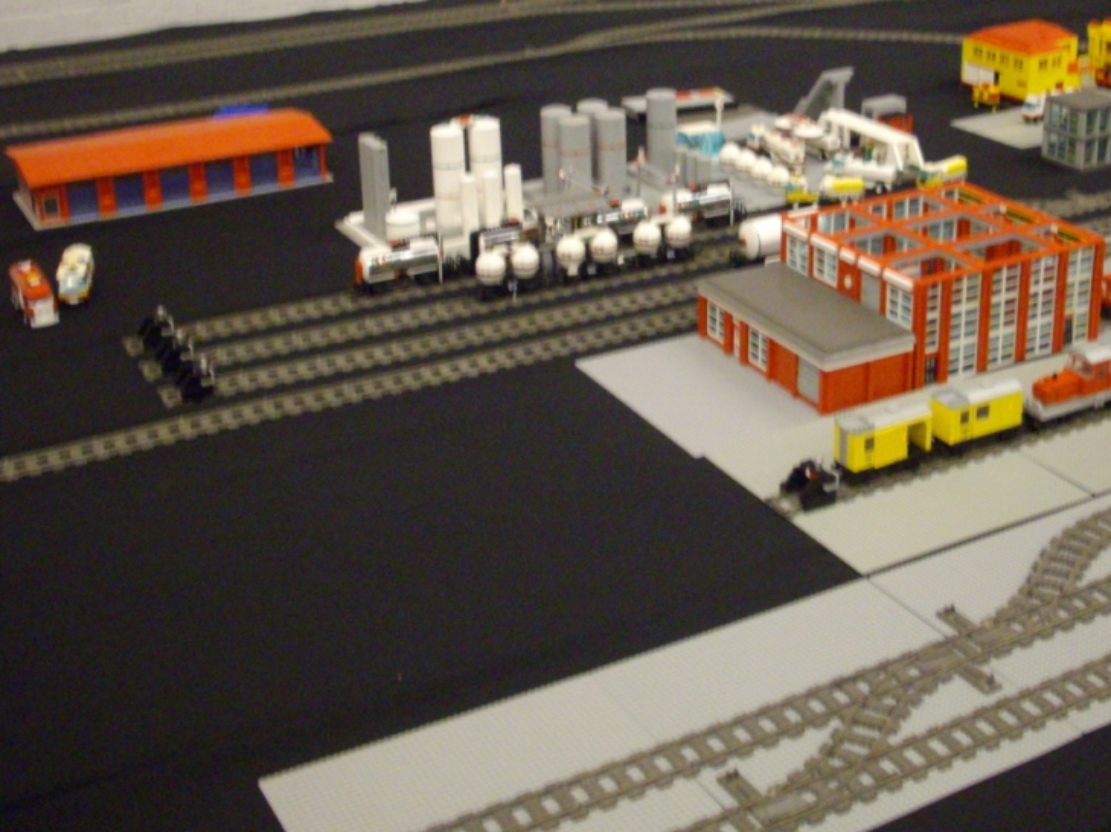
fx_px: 1668
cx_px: 707
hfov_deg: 36.6
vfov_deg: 27.8
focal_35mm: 52
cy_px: 274
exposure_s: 1/13
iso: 400
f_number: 2.8
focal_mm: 6.2
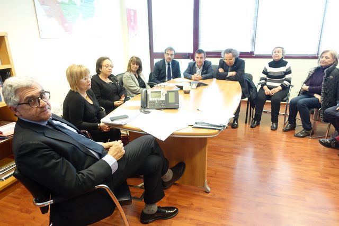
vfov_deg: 53.2
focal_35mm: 24
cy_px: 113
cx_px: 170
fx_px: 226
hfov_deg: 73.7
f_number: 1.8
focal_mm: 8.8
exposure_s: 1/60
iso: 800
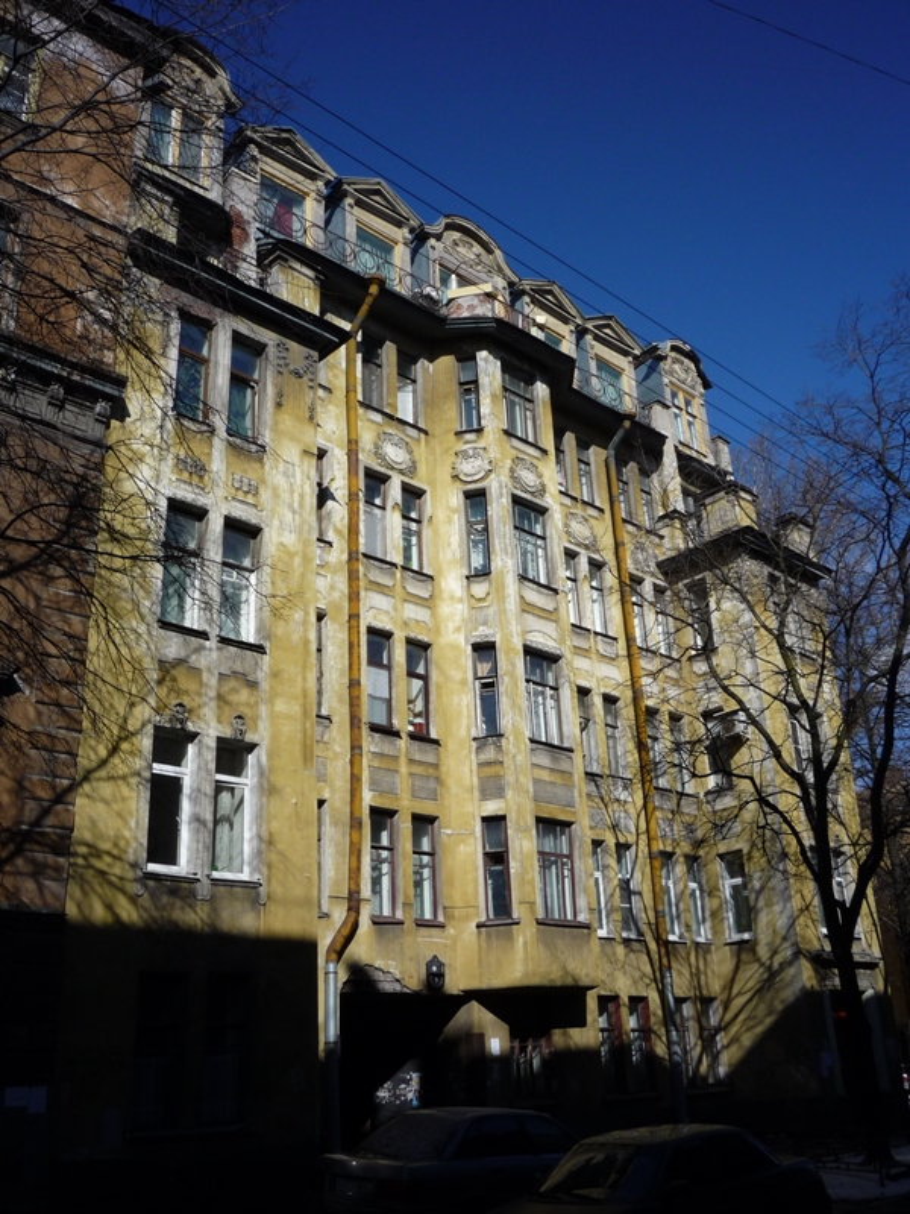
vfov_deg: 56.8
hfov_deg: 44.2
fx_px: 1122
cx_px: 455
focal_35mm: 32
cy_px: 607
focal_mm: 5.2
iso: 100
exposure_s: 1/640
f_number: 5.6
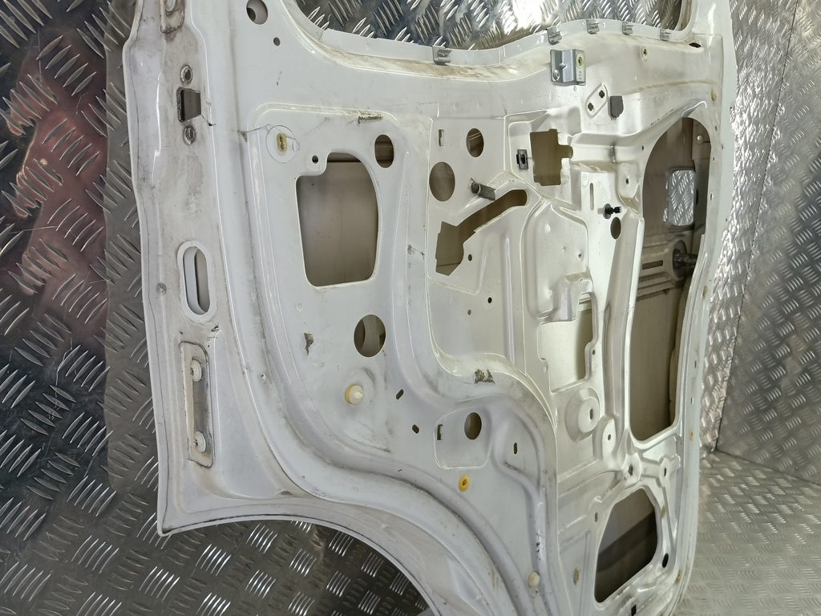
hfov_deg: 65.3
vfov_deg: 51.4
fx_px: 640
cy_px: 308
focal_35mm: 27
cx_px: 410
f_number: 1.6
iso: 96
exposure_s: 1/50
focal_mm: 4.11
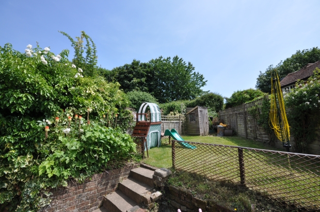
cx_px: 160
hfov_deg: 100.4
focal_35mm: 15
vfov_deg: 77.2
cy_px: 106
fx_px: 133
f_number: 13
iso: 200
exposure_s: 1/125
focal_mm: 10
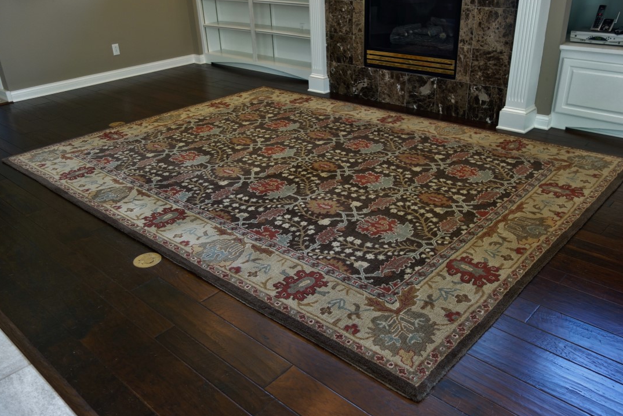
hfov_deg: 61.9
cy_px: 207
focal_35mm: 30
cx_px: 317
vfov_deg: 43.6
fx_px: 519
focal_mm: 10.4
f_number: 1.8
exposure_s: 1/30
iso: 125
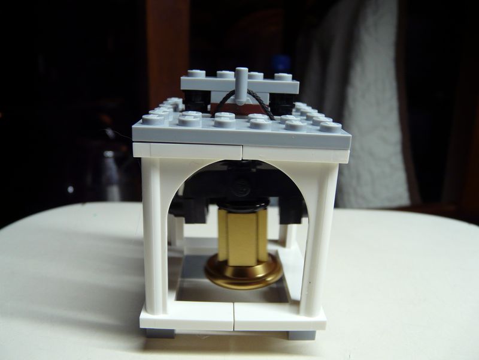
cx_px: 240
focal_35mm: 28
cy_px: 180
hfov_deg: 63.4
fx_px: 387
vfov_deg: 49.7
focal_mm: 4.6
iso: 125
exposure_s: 1/30
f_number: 2.8
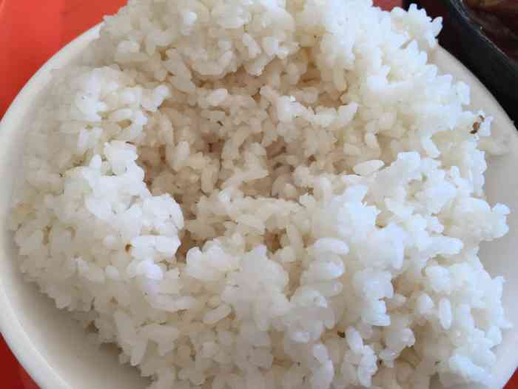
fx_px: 434
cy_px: 194
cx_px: 259
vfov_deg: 48.2
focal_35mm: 29
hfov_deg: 61.7
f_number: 2.2
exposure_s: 1/33
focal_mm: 4.15
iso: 40
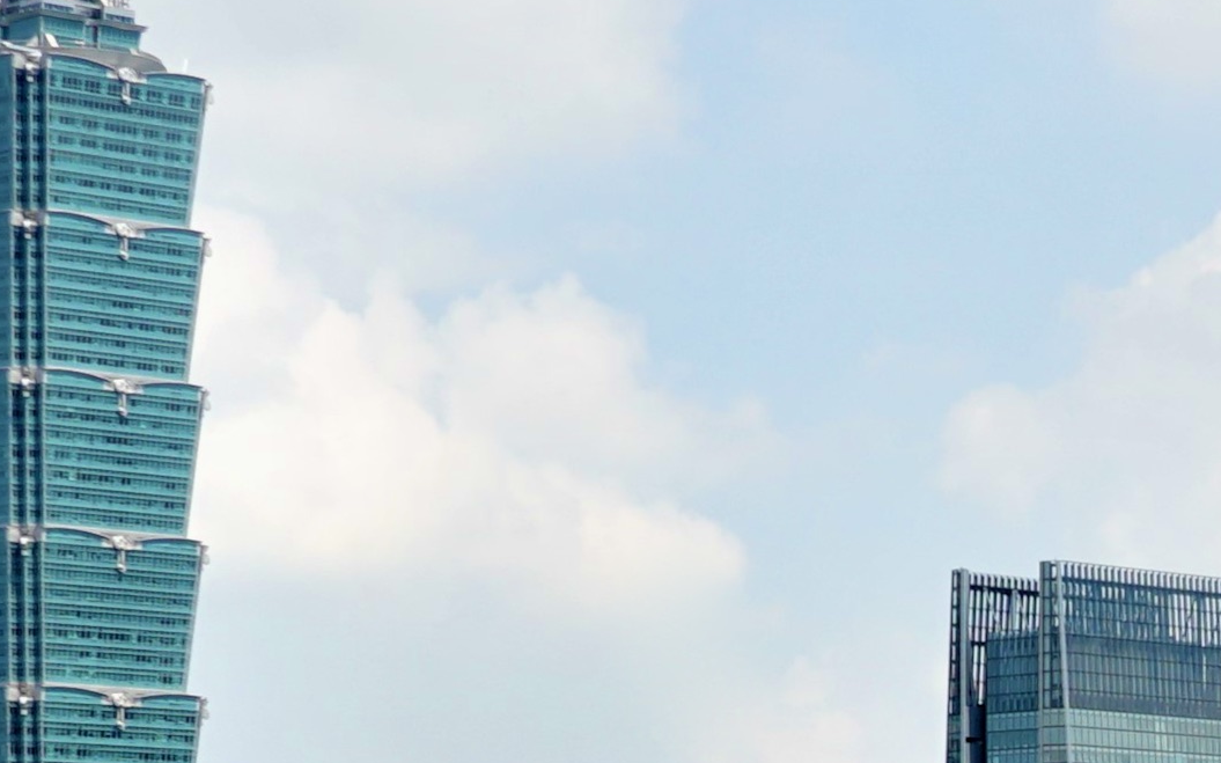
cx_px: 1658
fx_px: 3893
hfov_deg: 16.7
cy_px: 972
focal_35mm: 117
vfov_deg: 10.9
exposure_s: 1/160
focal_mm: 18
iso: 100
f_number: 10
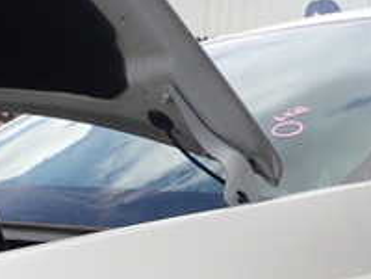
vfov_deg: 15.2
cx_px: 72
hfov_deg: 21.5
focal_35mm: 90
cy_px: 417
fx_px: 965
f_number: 3.2
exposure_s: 1/640
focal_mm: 5.4
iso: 100
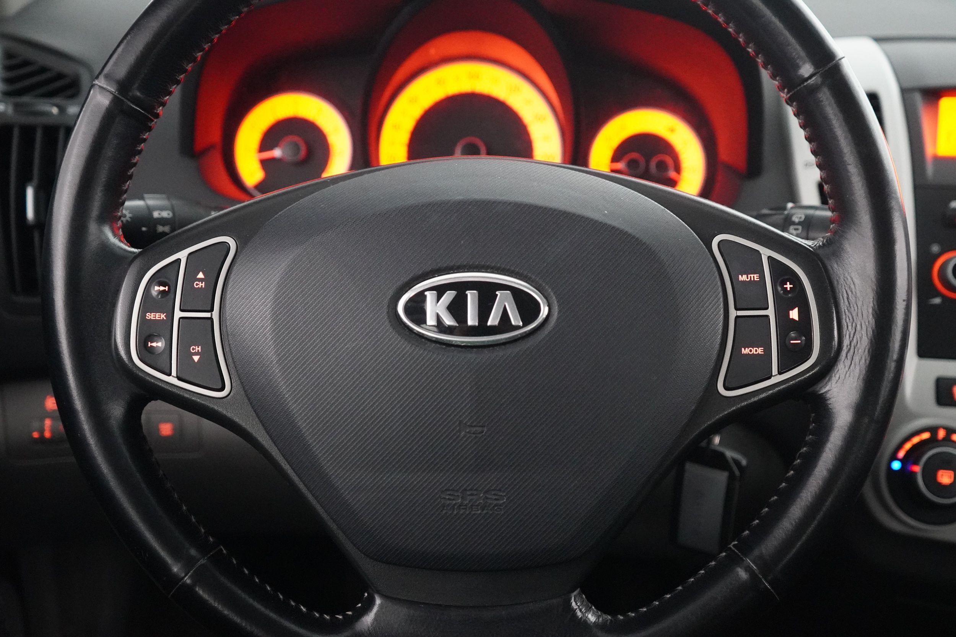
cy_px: 318
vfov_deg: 31.9
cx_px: 478
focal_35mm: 42
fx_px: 1115
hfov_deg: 46.4
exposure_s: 1/25
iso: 6400
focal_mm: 28
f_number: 3.5
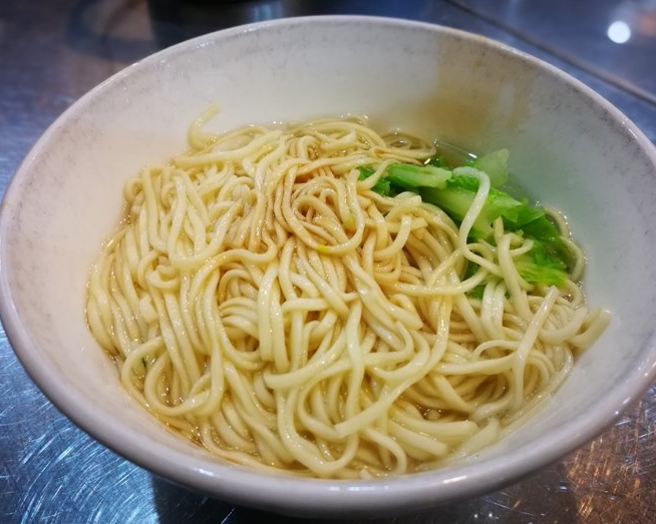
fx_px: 563
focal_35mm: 29
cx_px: 341
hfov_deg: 60.4
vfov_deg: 50.0
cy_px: 263
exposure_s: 1/24
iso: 320
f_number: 4
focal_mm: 4.5
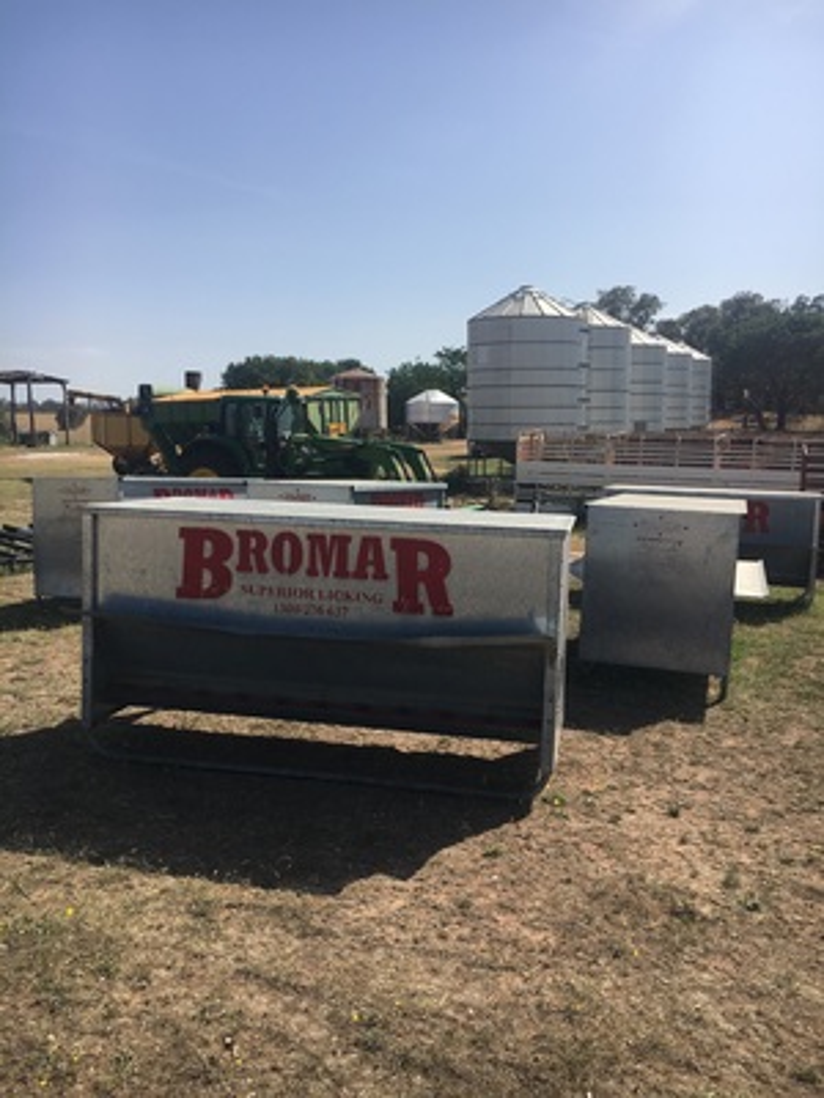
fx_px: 920
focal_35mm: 29
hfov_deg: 48.2
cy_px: 549
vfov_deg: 61.7
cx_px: 412
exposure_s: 1/1832
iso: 25
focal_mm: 4.15
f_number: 2.2
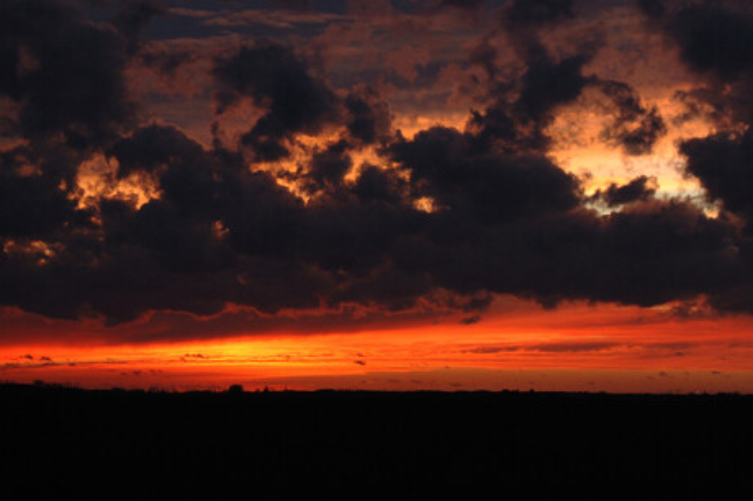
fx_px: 2508
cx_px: 376
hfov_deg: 17.1
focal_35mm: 120
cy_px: 250
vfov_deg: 11.4
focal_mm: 80
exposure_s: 1/45
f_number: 5.6
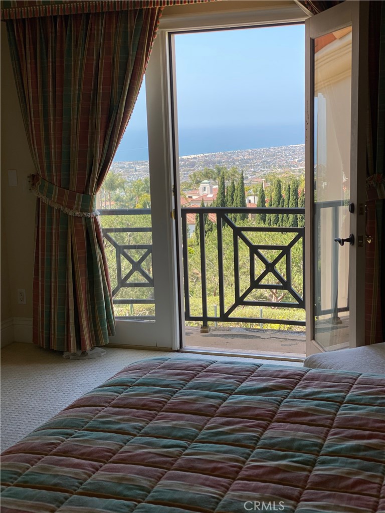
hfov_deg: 28.0
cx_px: 192
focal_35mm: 52
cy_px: 256
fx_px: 771
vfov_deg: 36.8
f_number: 2
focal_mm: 6
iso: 20
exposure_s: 1/338
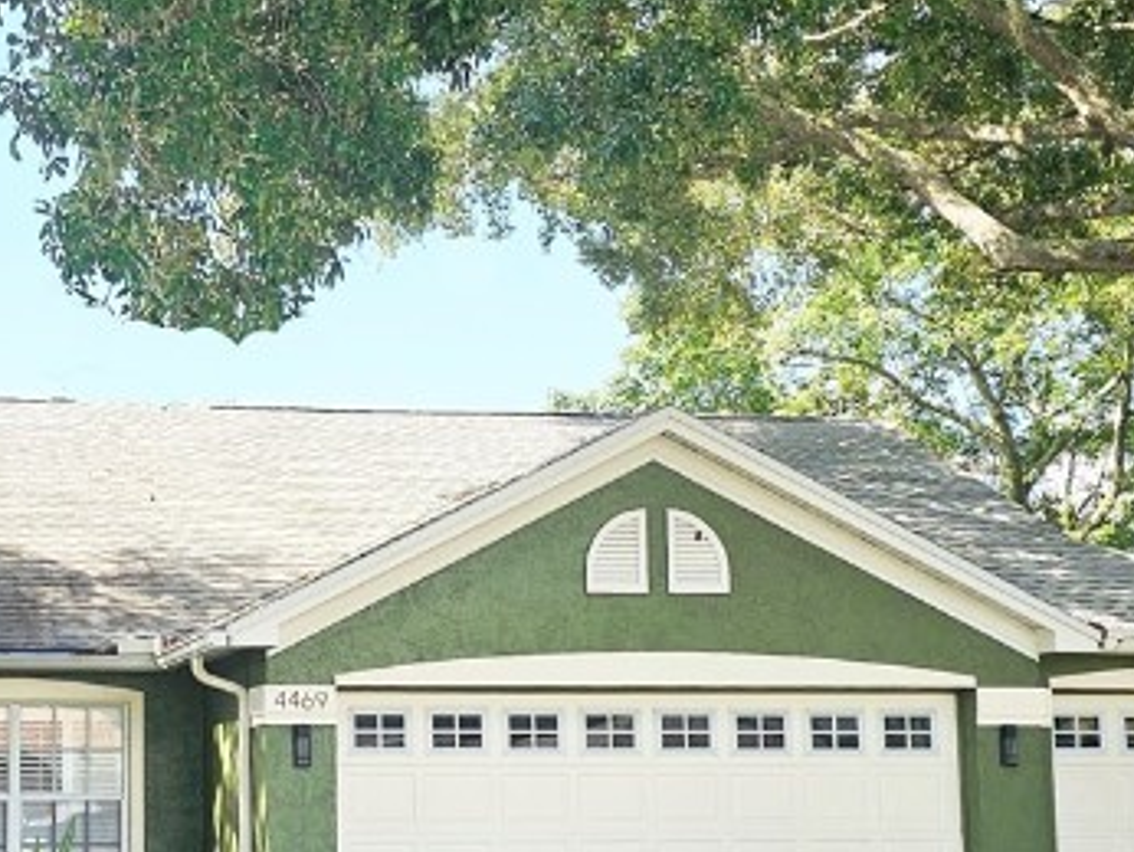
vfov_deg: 21.6
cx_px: 141
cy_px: 544
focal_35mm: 68
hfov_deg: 27.6
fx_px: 2229
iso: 10
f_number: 1.7
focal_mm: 6.3
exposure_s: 1/268
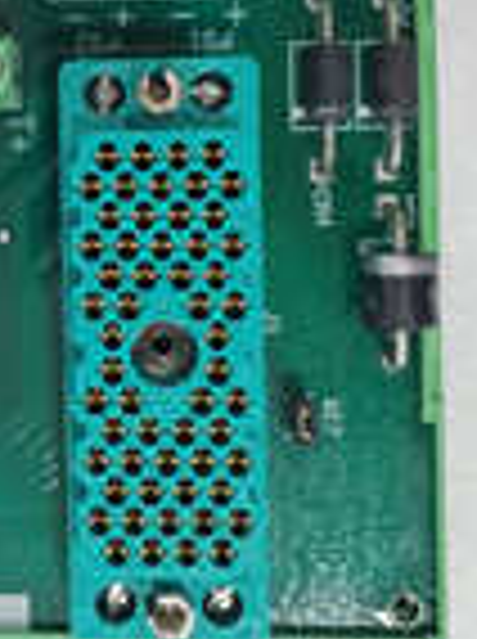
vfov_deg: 17.8
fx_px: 2027
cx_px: -212
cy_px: 140
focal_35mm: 110
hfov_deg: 12.8
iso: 320
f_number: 1.8
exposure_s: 1/50
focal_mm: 4.75
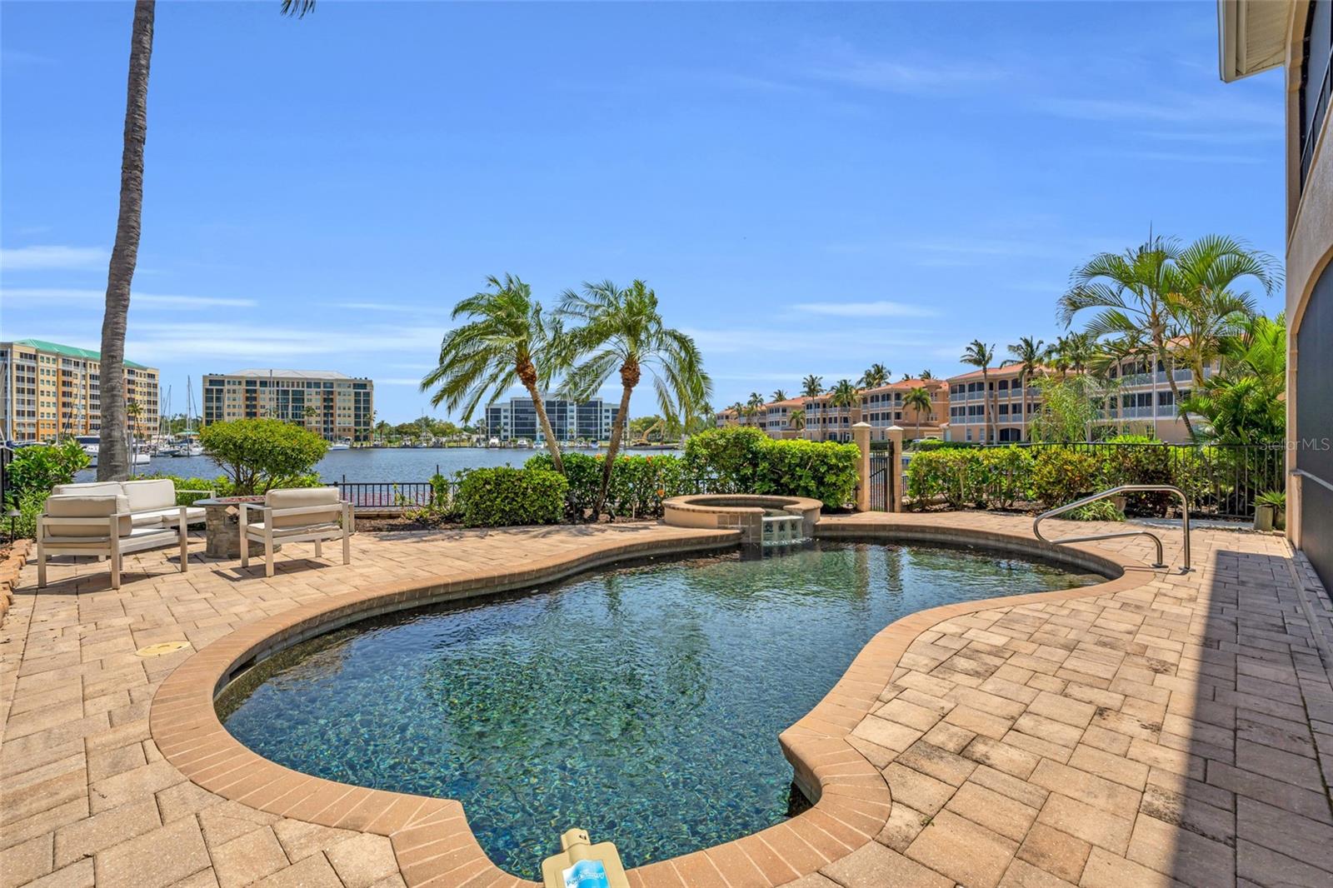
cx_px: 666
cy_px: 444
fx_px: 592
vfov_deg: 73.7
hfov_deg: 96.7
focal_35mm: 16
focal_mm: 16
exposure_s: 1/800
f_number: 9
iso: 200
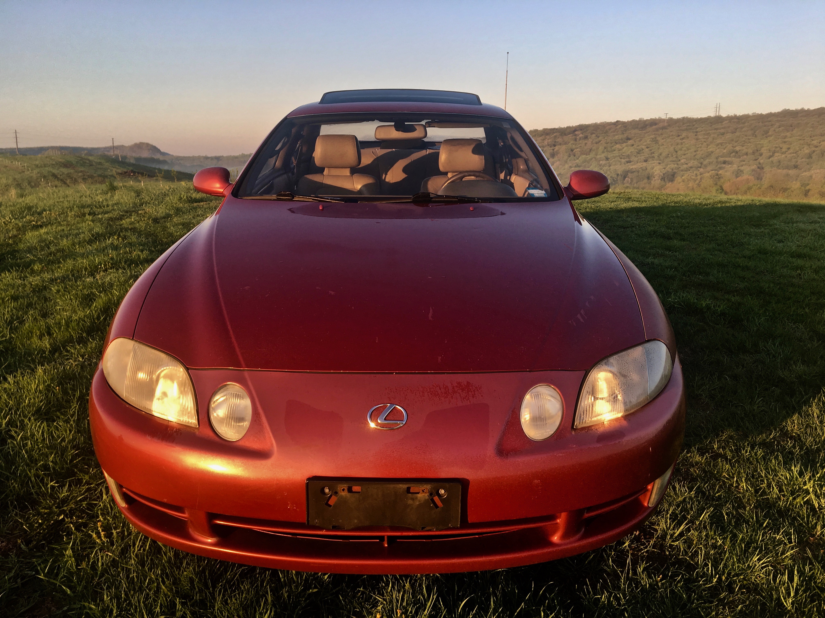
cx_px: 412
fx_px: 691
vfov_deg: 48.2
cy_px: 309
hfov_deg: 61.7
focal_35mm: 29
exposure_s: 1/245
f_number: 2.2
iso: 25
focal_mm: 4.15
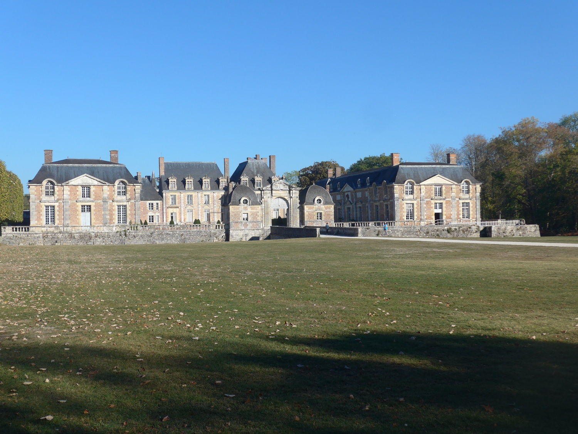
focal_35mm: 52
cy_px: 217
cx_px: 289
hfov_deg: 36.8
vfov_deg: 28.0
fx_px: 868
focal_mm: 10.7
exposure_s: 1/1000
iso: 80
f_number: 3.3
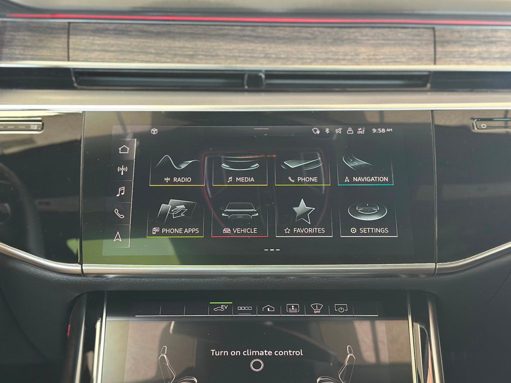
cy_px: 192
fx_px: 709
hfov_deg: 39.7
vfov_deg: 30.3
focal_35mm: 48
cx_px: 256
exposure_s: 1/40
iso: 400
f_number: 1.78
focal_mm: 6.86
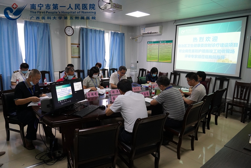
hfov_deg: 73.7
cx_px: 126
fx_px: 167
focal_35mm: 24
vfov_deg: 53.2
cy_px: 84
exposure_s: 1/200
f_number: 4
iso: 5000
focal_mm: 24
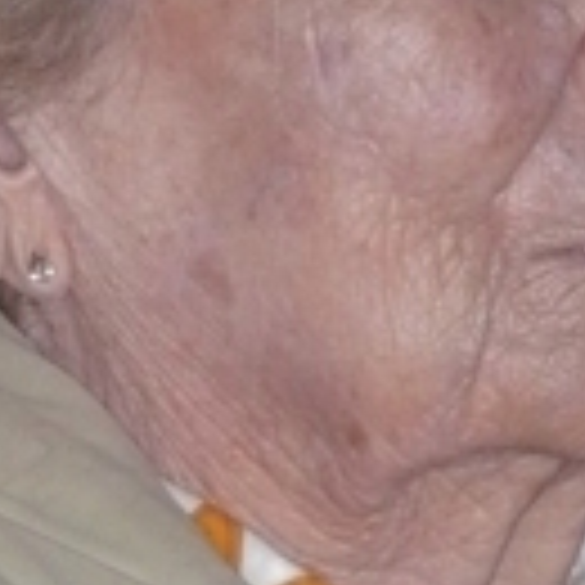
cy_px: 446
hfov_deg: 4.1
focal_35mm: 427
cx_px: 378
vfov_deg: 4.1
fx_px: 8164
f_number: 5
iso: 320
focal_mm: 17.4
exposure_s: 1/30
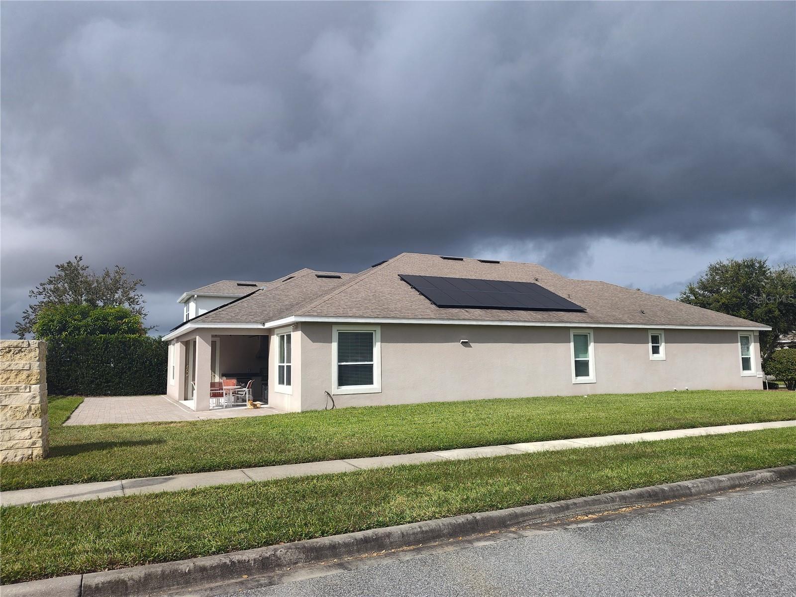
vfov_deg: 58.9
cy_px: 298
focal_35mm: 23
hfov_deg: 73.9
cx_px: 398
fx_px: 529
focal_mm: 5.56
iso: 100
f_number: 1.8
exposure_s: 1/1882
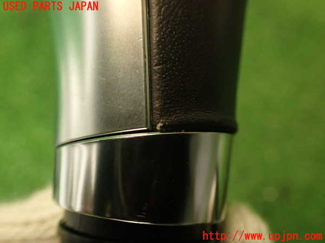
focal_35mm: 32
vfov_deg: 44.2
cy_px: 122
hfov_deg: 56.8
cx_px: 162
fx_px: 300
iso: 250
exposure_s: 1/30
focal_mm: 5.79
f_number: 2.4
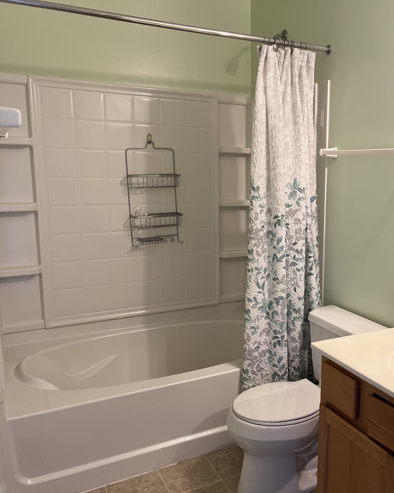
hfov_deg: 41.7
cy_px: 247
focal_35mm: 34
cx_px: 307
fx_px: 496
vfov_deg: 52.8
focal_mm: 5.7
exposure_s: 1/120
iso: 125
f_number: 1.5
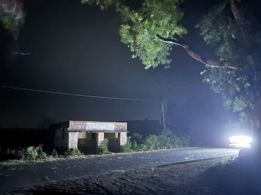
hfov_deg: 67.3
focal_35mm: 26
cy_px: 98
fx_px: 196
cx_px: 130
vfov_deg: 53.1
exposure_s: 1
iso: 6400
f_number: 1.6
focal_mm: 5.96
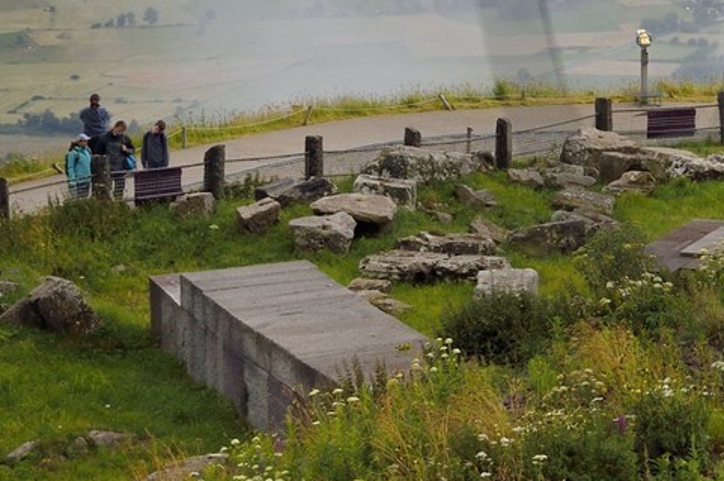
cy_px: -98
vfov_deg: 7.9
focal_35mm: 173
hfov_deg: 11.4
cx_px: 1082
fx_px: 3477
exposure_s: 1/160
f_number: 16
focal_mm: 52
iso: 400
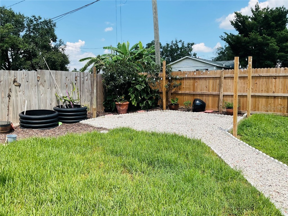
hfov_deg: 61.7
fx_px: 241
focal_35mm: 29
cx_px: 144
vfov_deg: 48.2
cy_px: 108
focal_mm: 3
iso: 16
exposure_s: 1/1490
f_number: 1.8
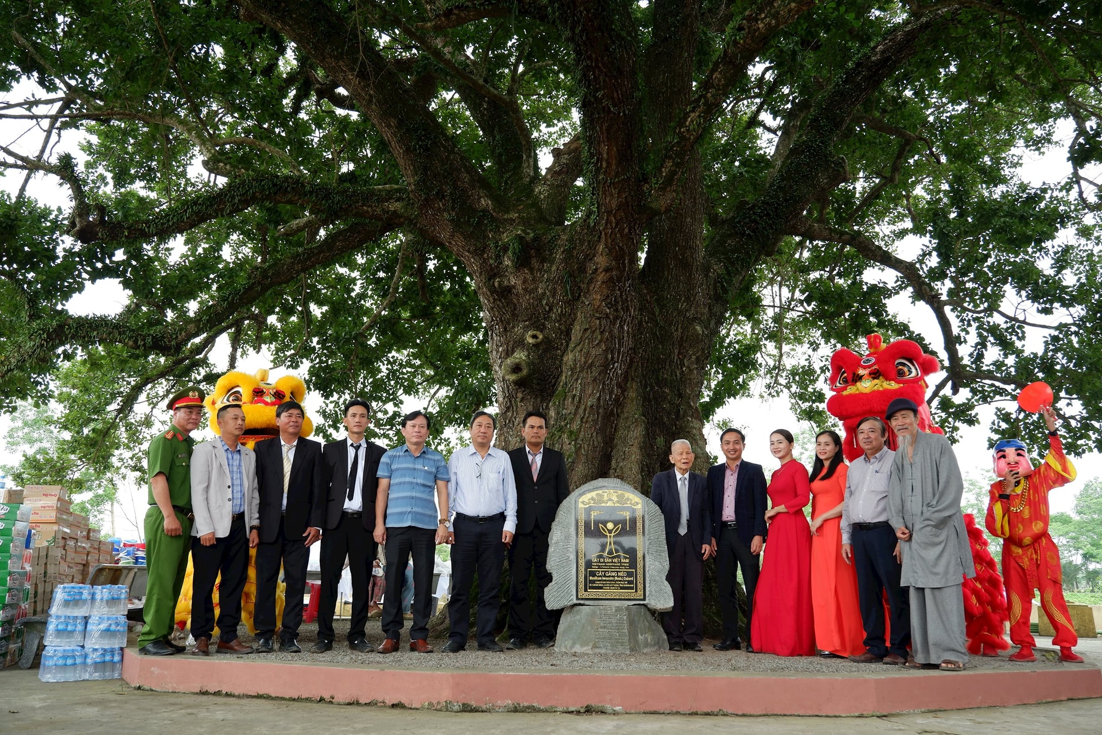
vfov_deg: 45.0
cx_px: 551
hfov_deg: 63.7
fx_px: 888
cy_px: 368
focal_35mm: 29
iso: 200
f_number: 4.5
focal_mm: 19.2
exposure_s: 1/150
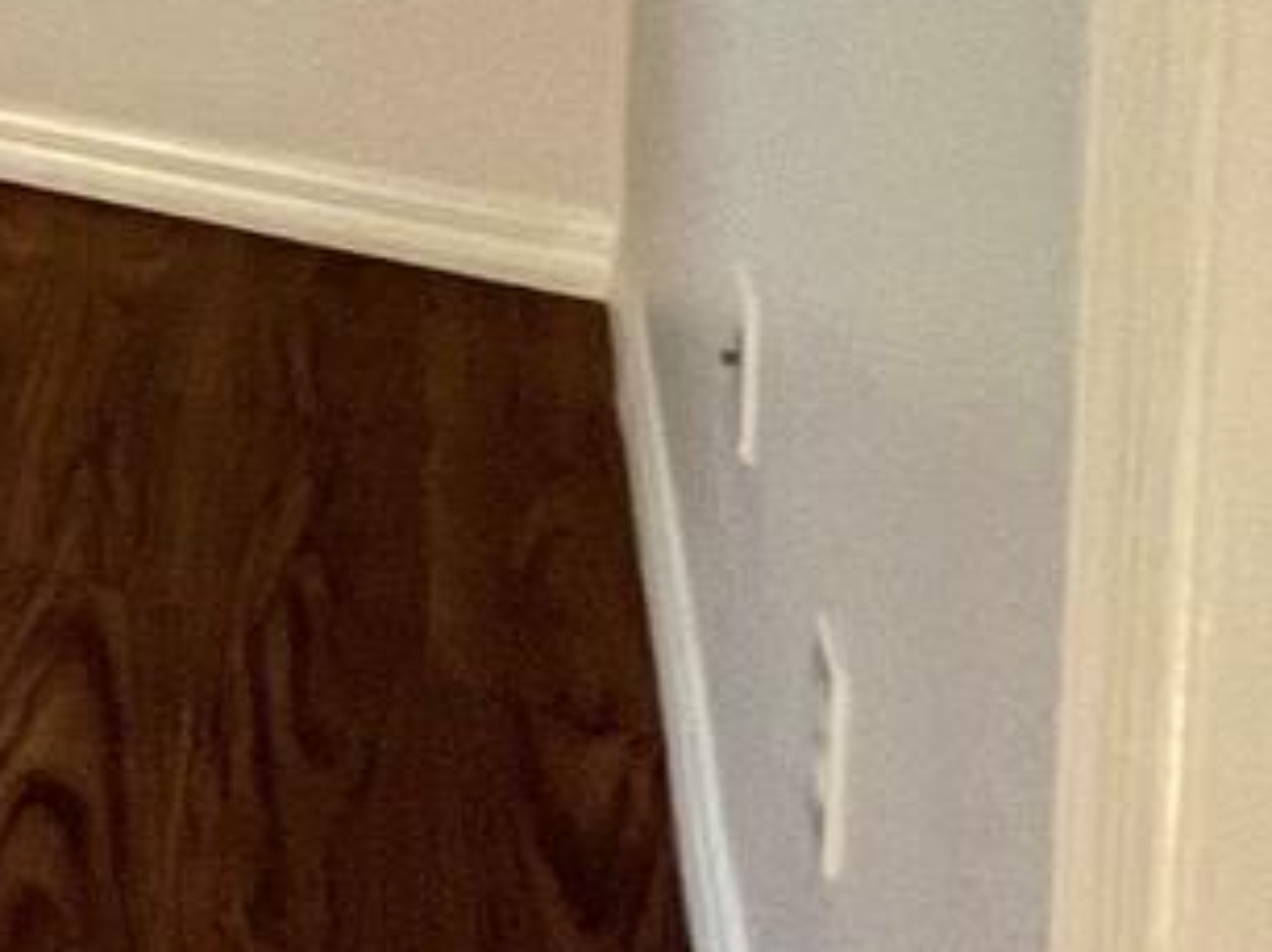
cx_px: -1975
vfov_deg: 17.9
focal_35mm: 68
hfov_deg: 14.1
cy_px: -694
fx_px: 2497
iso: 200
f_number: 1.8
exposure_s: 1/120
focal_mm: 1.57
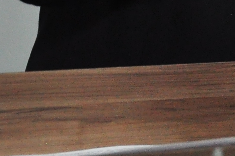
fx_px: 2360
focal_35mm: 362
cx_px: 378
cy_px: -258
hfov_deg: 5.6
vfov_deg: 3.7
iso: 1000
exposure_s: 1/80
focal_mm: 40
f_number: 4.5
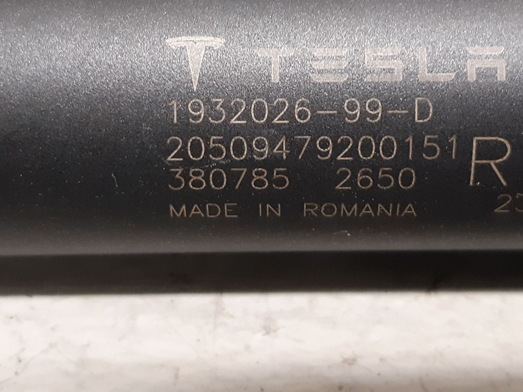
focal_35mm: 36
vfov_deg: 39.1
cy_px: 124
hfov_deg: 51.4
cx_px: 269
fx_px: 544
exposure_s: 1/25
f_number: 1.7
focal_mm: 3.93
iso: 250
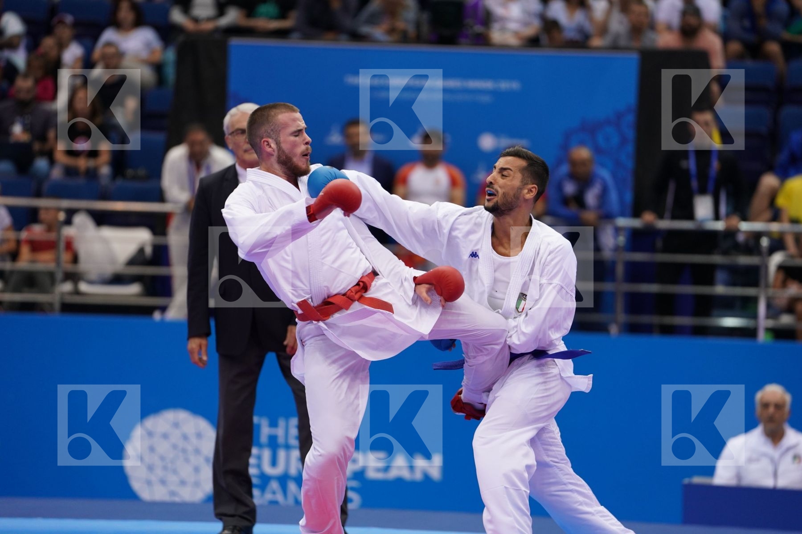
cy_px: 267
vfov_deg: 6.9
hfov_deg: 10.3
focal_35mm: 200
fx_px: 4455
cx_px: 401
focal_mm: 200
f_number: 2.8
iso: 1250
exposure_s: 1/1000
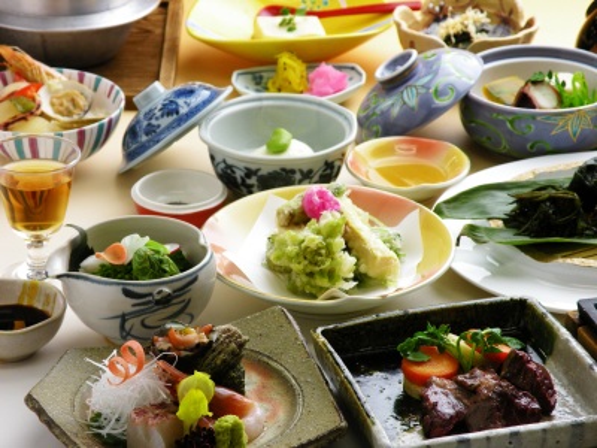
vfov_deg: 11.5
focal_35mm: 129
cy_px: 224
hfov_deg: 15.3
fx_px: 2225
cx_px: 298
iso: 130
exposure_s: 1/61.6
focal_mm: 22.9
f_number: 4.5
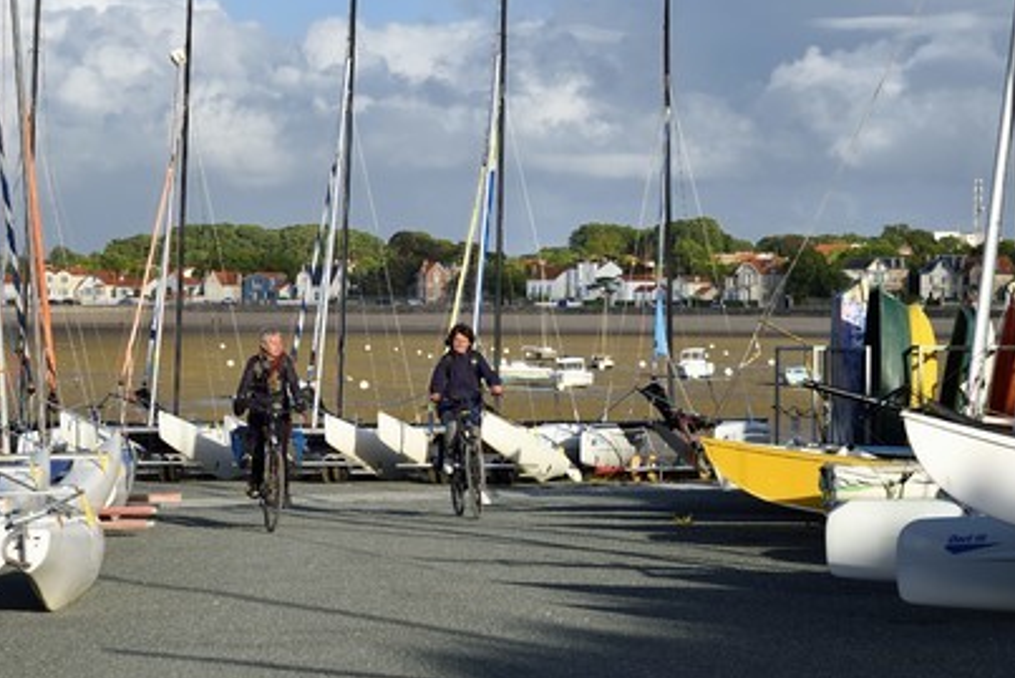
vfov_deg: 13.8
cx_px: 514
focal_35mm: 99
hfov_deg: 20.6
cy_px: 345
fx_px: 2792
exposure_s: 1/500
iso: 200
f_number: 9
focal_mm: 95
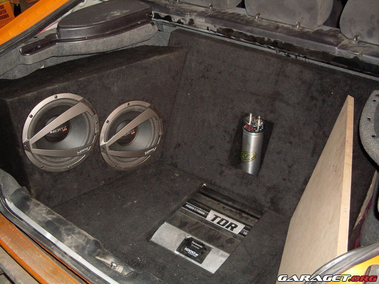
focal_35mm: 38
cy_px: 142
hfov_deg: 49.0
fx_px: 416
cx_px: 190
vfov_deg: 37.7
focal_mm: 6.3
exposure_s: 1/45
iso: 120
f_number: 2.8
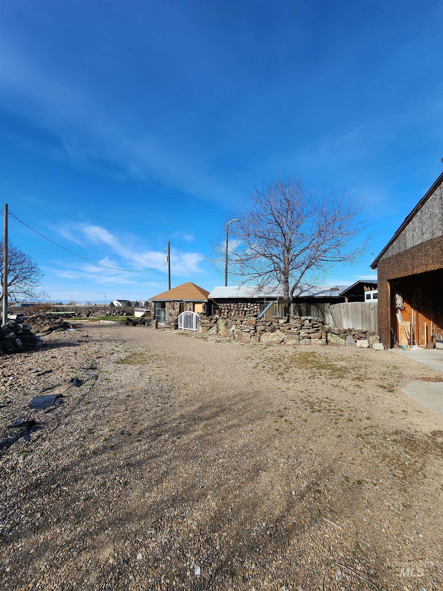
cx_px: 222
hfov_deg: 89.9
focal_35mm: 13
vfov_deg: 106.2
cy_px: 296
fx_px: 222
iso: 50
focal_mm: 2.2
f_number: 2.2
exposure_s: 1/1497
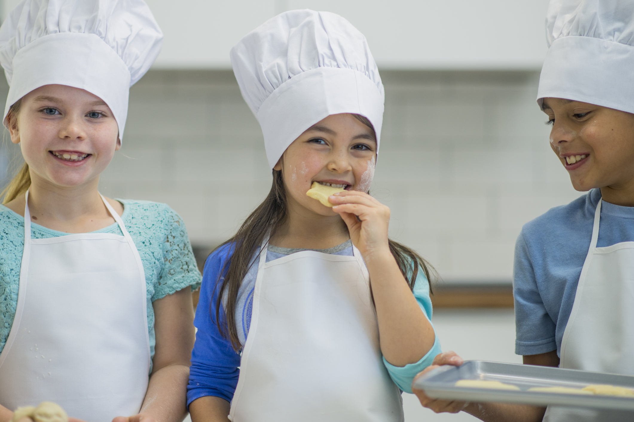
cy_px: 211
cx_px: 317
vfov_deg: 16.1
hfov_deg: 23.9
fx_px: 1497
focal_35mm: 85
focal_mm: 85
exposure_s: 1/250
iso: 200
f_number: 1.8
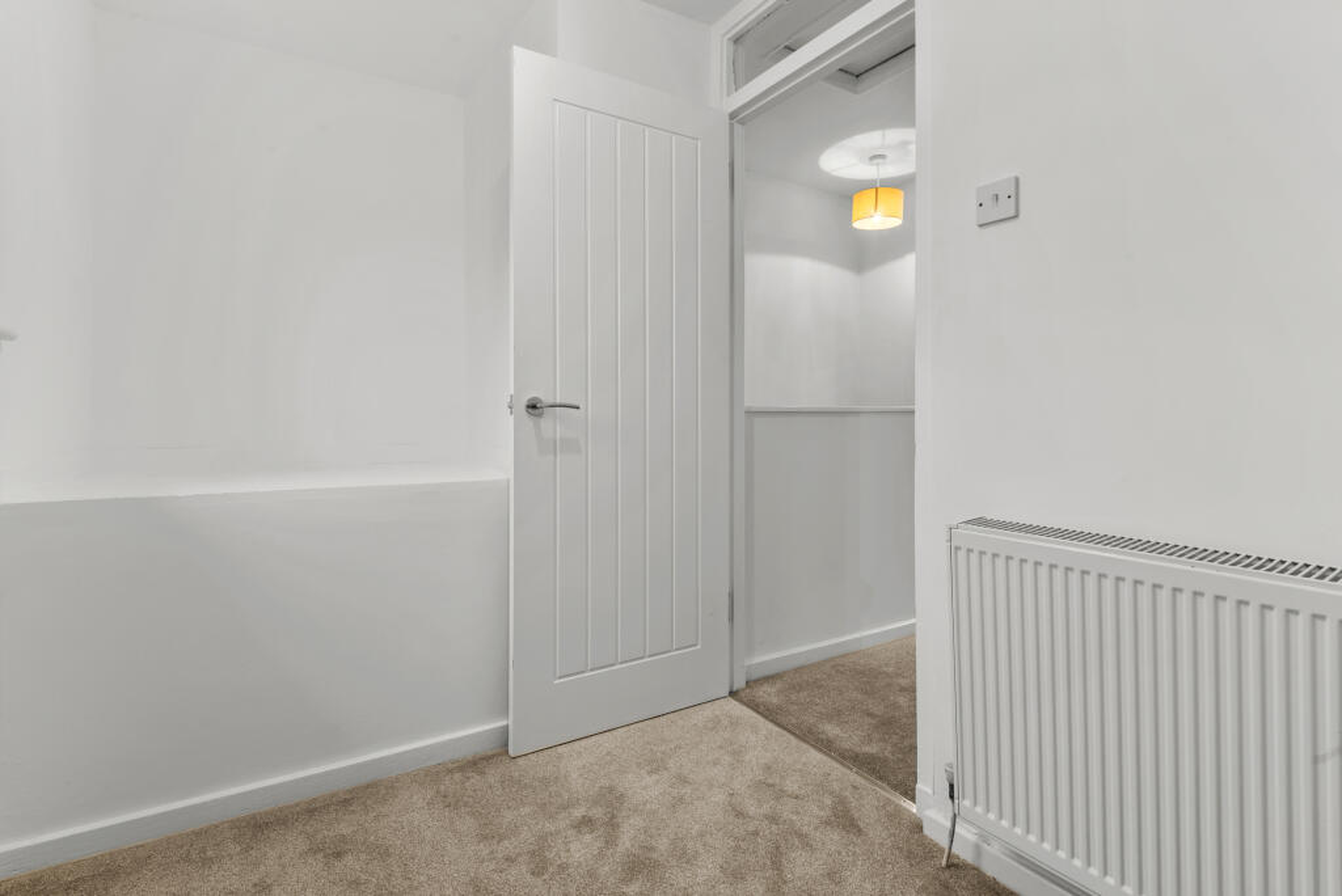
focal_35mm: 16
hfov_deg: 96.7
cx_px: 671
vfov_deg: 73.8
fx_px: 597
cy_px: 448
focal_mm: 16
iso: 250
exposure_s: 1
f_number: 9
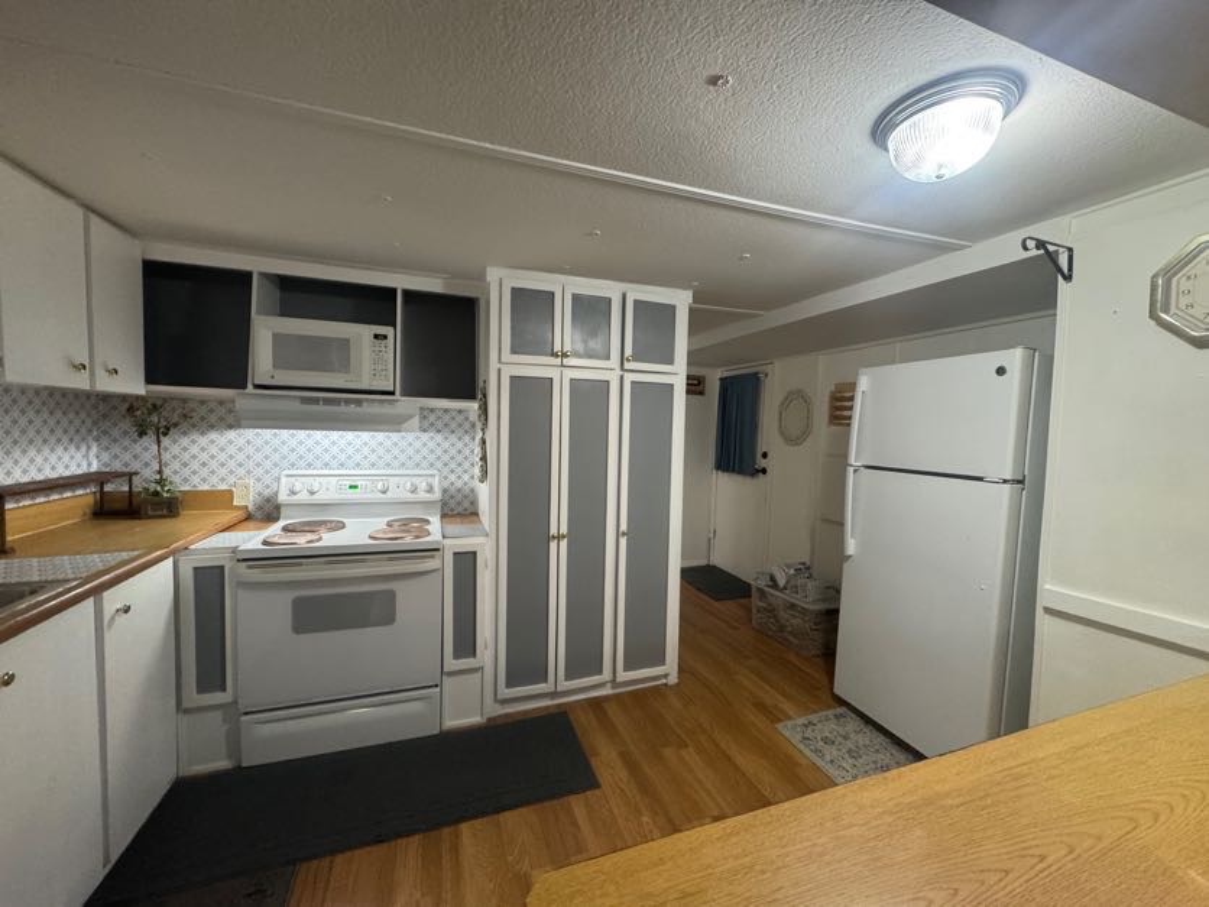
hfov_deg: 102.1
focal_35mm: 14
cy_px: 454
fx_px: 489
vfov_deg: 85.7
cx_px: 604
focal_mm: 2.22
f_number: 2.2
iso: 500
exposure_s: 1/60
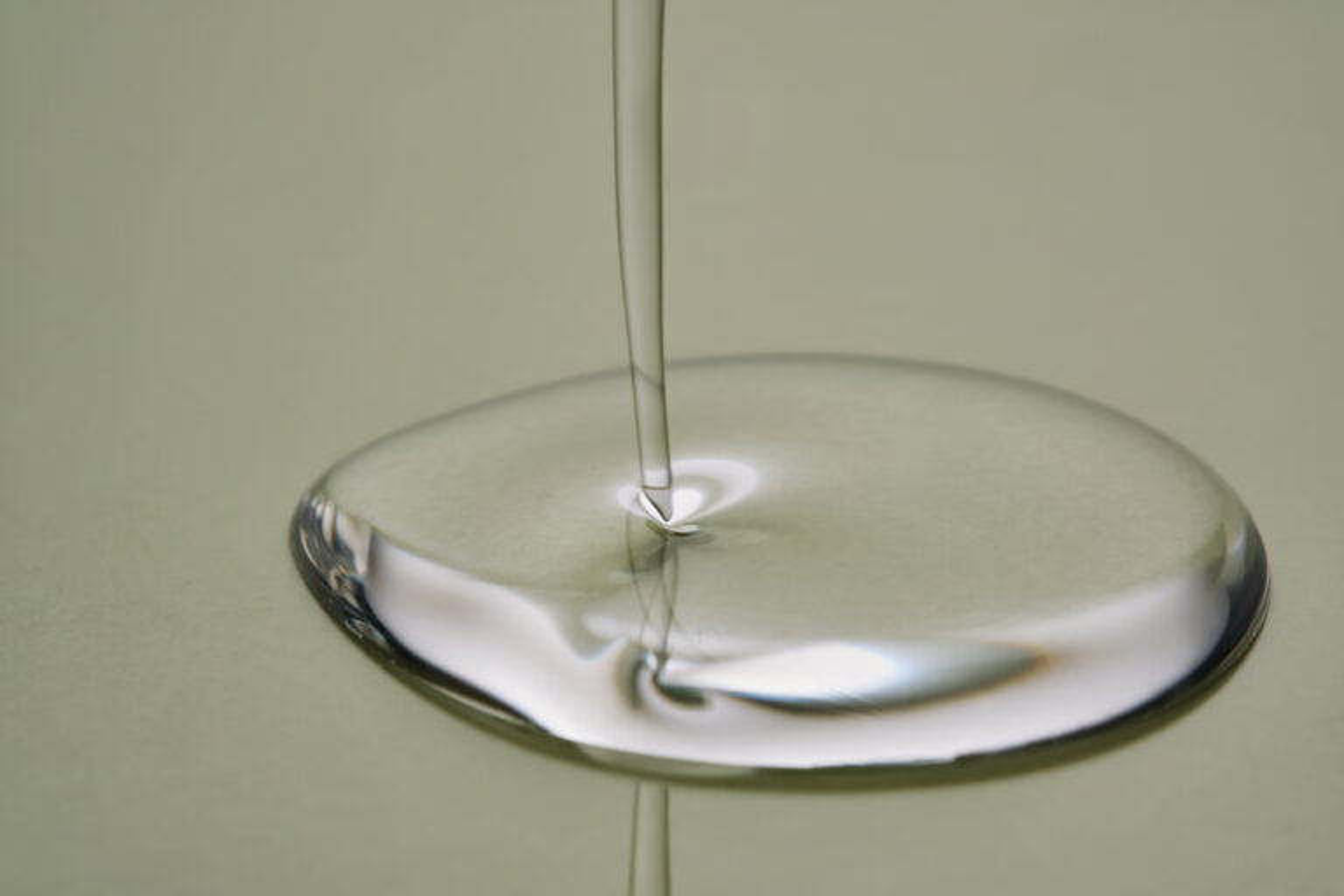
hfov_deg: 22.6
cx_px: 672
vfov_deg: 15.2
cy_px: 448
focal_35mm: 90
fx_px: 3360
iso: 1000
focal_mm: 60
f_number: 10
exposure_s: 1/800
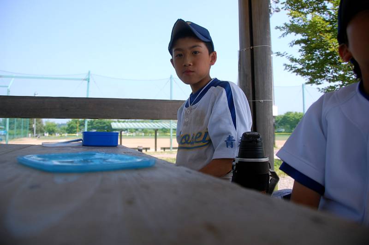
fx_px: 277
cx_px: 184
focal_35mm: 27
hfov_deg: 67.4
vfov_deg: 47.9
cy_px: 122
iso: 200
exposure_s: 1/800
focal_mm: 18
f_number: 3.5
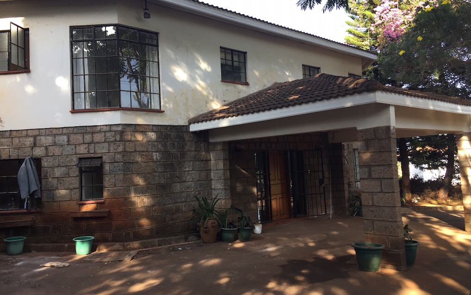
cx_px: 237
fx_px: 398
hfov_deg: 61.2
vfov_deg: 40.6
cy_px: 133
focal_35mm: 31
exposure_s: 1/158
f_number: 2.2
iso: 32
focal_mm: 4.15
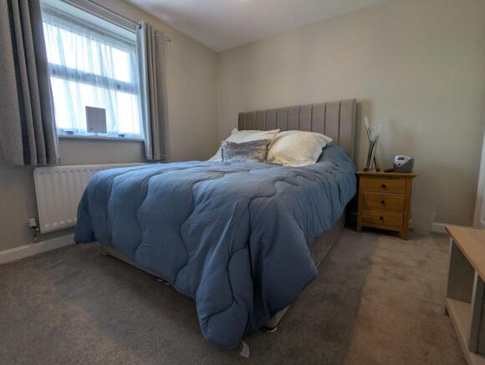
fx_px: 225
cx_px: 242
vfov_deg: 78.3
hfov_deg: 94.4
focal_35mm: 16
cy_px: 182
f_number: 2.2
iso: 69
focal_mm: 2.35
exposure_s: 1/72.9
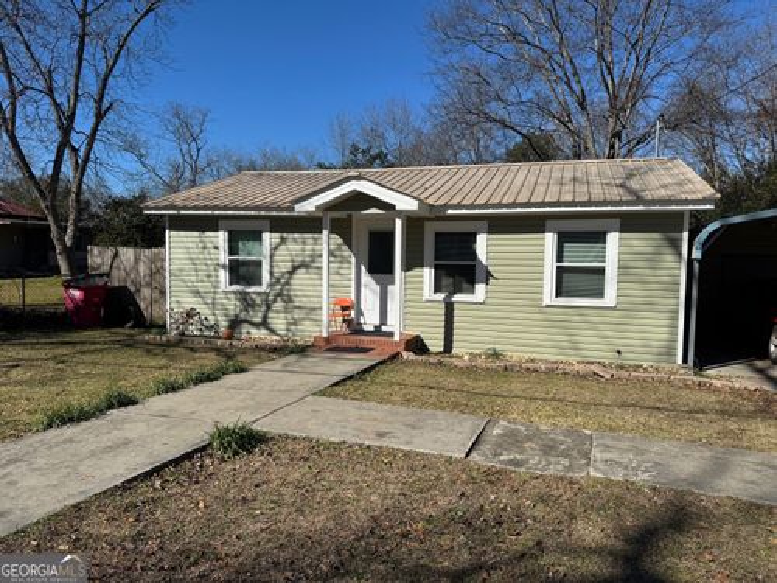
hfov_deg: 71.6
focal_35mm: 24
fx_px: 539
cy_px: 292
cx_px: 388
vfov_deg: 56.8
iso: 80
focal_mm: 6.76
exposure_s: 1/6410
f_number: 1.78
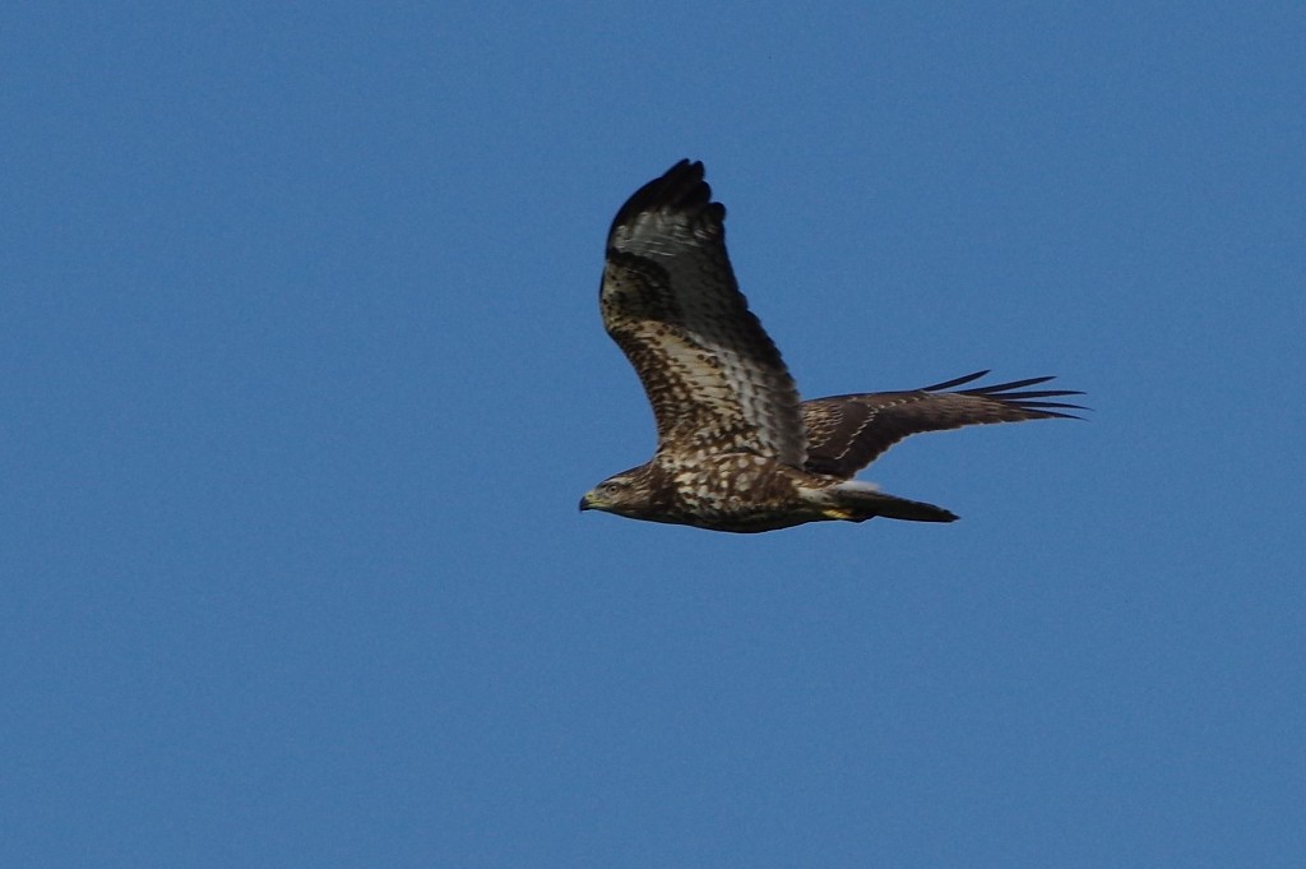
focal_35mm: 675
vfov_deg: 2.0
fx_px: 24467
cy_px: 434
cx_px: 653
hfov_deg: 3.1
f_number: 11
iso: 400
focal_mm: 450
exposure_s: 1/1500
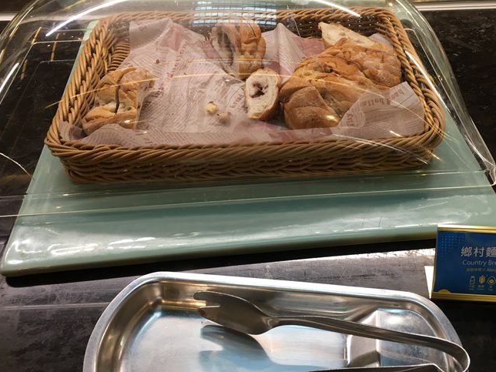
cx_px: 299
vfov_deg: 39.6
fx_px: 516
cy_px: 172
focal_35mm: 36
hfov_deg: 51.0
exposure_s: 1/17
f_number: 2.2
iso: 32
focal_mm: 4.15
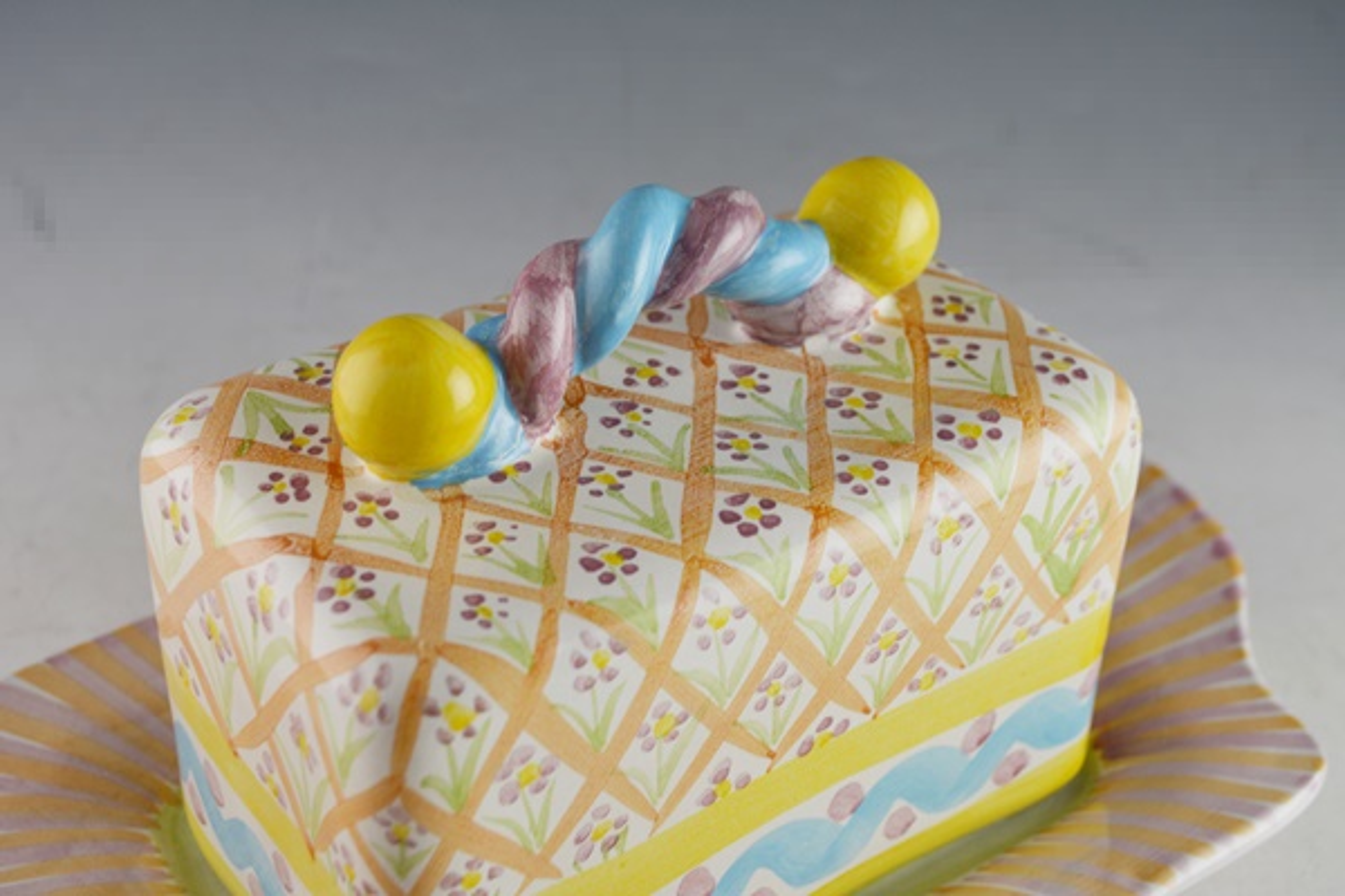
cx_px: 672
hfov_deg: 38.9
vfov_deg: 26.5
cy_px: 448
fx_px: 1905
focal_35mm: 51
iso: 200
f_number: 6.3
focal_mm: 34
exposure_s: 1/160
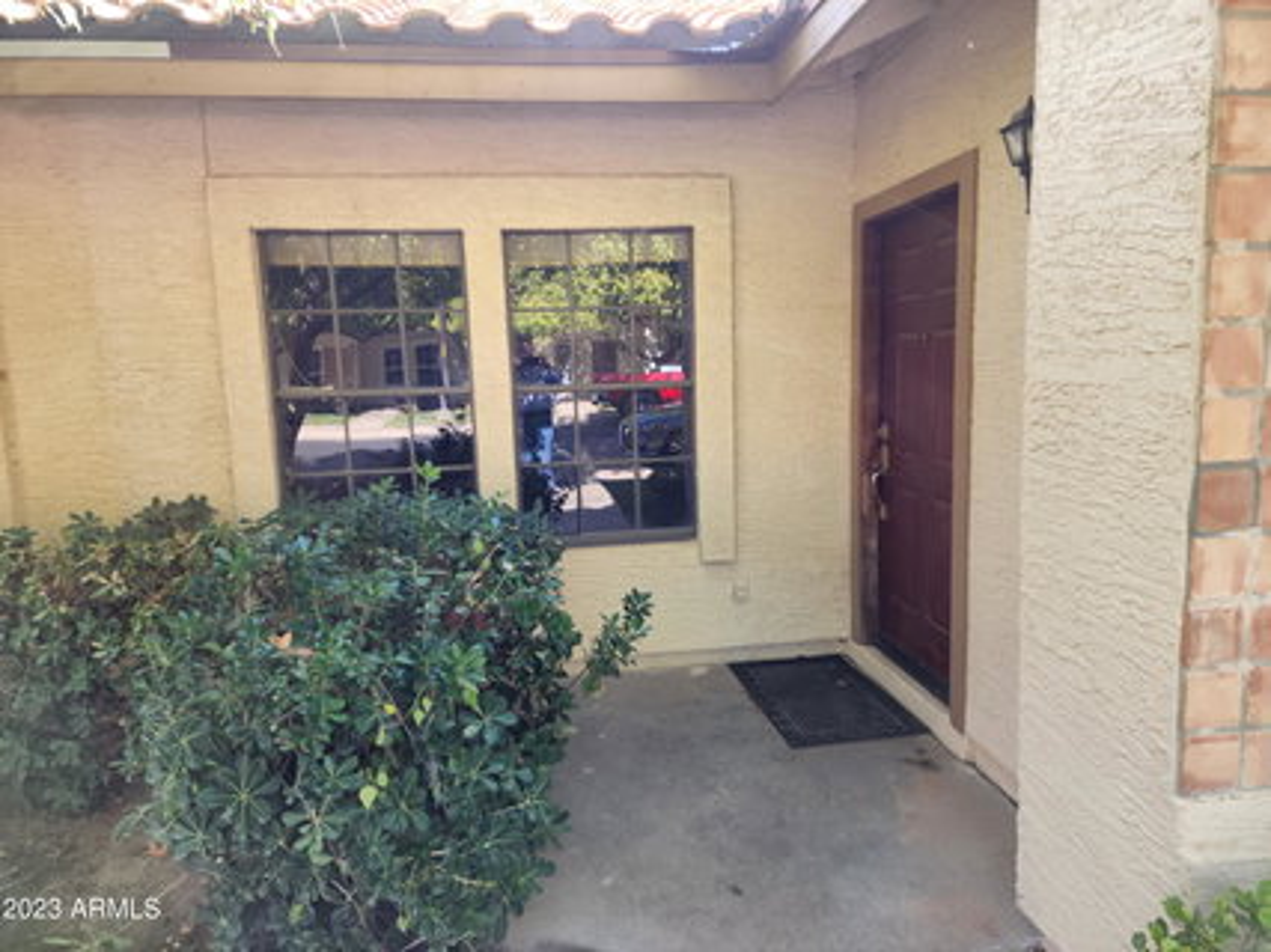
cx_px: 636
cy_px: 476
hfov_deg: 73.9
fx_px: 844
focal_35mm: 23
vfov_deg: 58.9
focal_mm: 6.4
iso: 50
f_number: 1.8
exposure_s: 1/180
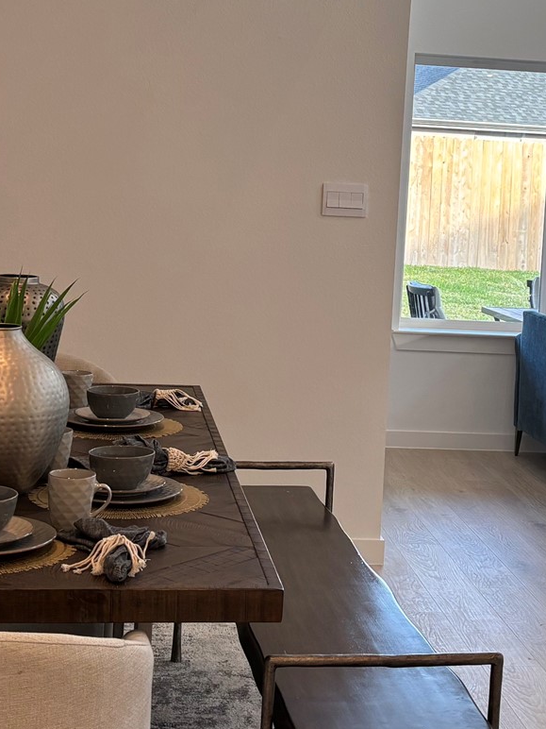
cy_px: 174
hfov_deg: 21.3
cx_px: 323
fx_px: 1451
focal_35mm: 69
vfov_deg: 27.7
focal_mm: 5.96
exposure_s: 1/120
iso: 80
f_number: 1.6
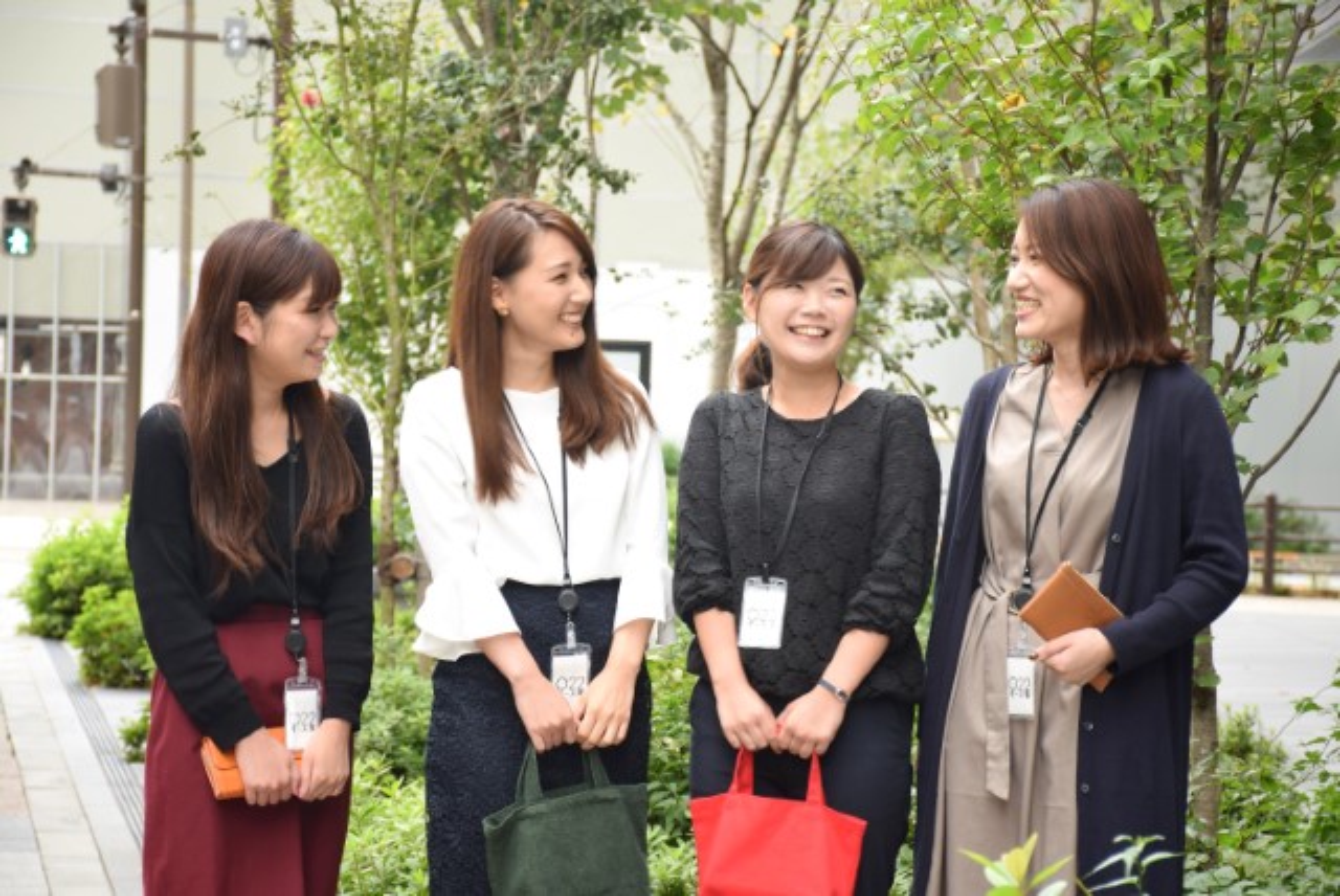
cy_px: 448
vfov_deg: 12.2
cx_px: 670
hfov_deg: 18.2
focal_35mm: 112
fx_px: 4191
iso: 250
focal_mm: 75
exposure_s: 1/25
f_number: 5.6
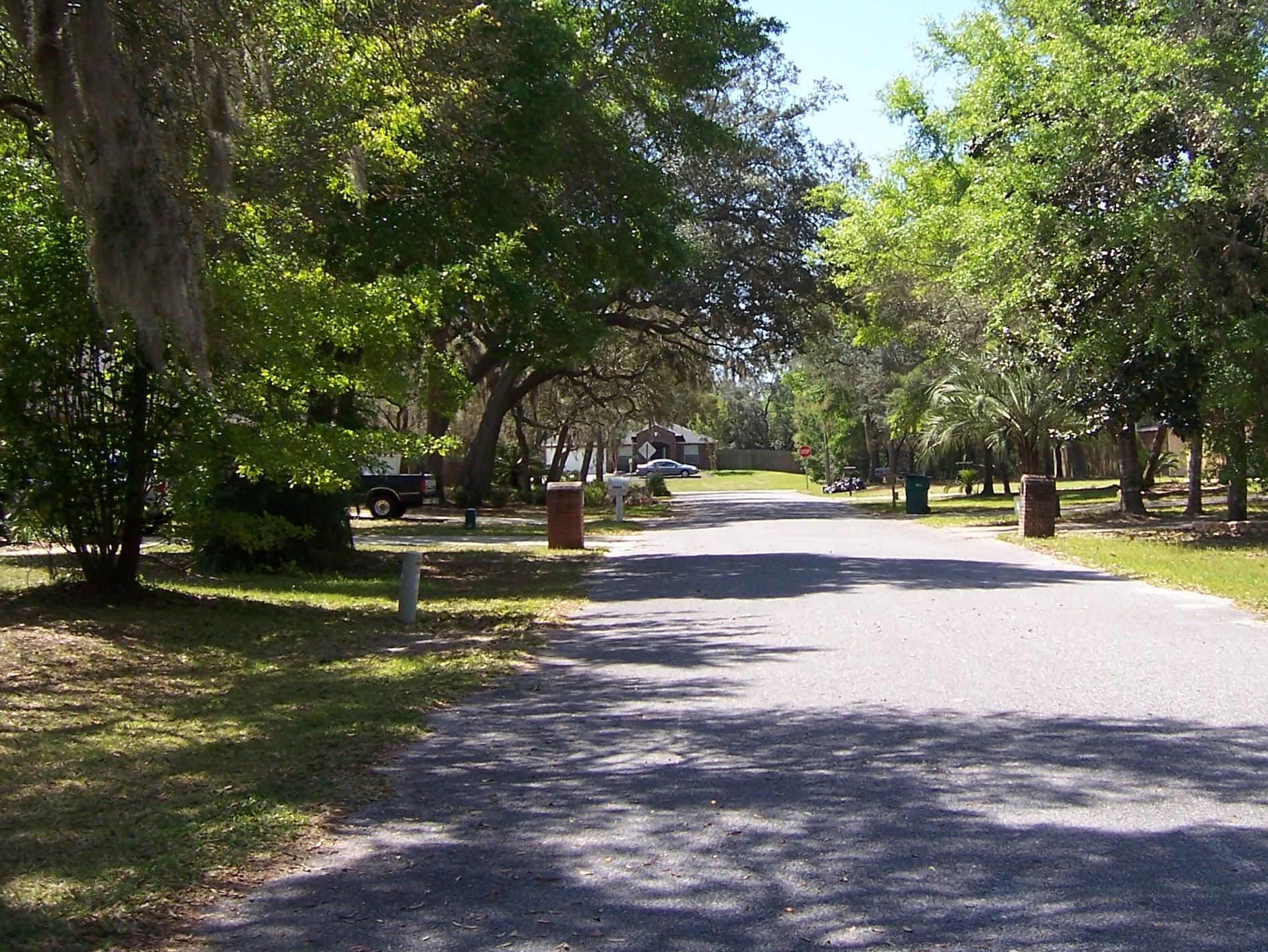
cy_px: 311
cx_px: 785
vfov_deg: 29.5
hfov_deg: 38.7
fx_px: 1795
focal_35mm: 49
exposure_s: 1/500
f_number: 3
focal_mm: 6
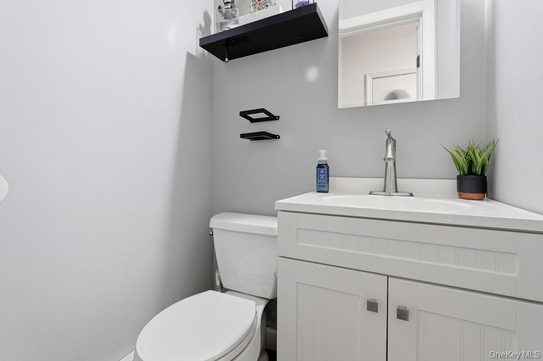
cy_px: 180
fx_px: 241
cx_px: 272
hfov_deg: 96.8
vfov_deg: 73.7
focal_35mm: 16
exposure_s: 1/2.5
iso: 100
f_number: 8
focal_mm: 16
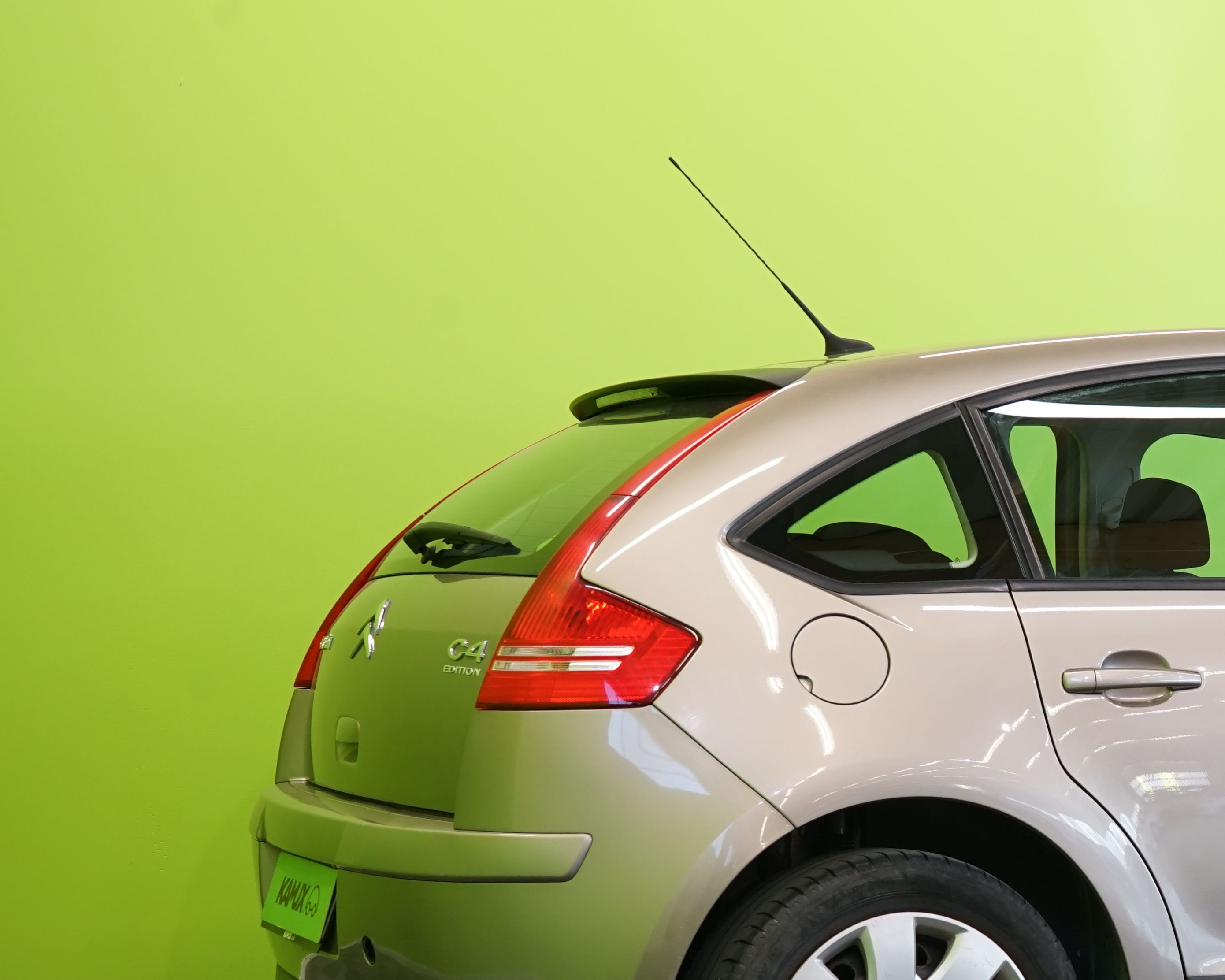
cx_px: 1302
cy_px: 768
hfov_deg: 22.9
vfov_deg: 19.2
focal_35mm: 79
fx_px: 2864
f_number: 6.3
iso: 500
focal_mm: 39
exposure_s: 1/25
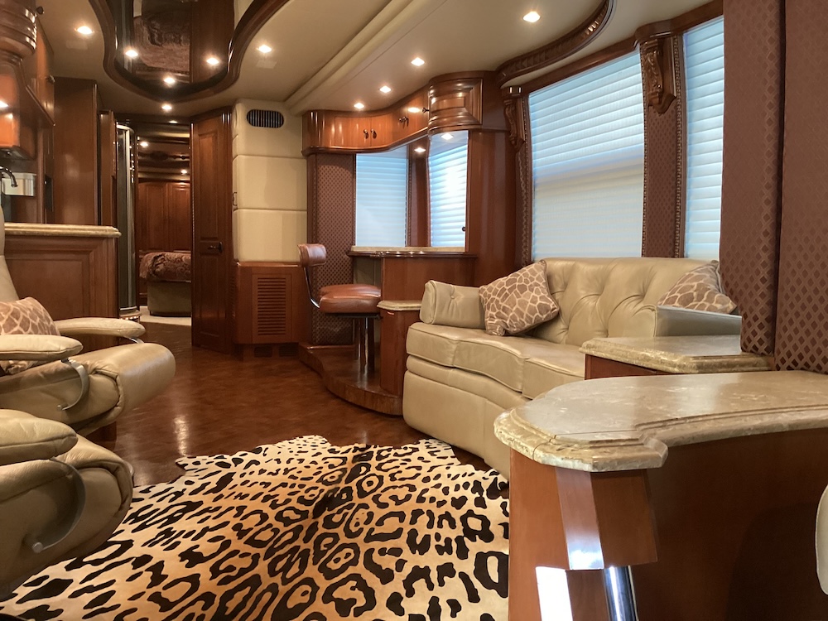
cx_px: 414
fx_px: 742
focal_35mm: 31
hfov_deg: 58.4
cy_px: 310
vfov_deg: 45.4
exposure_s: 1/60
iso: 320
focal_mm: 3.3
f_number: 2.4
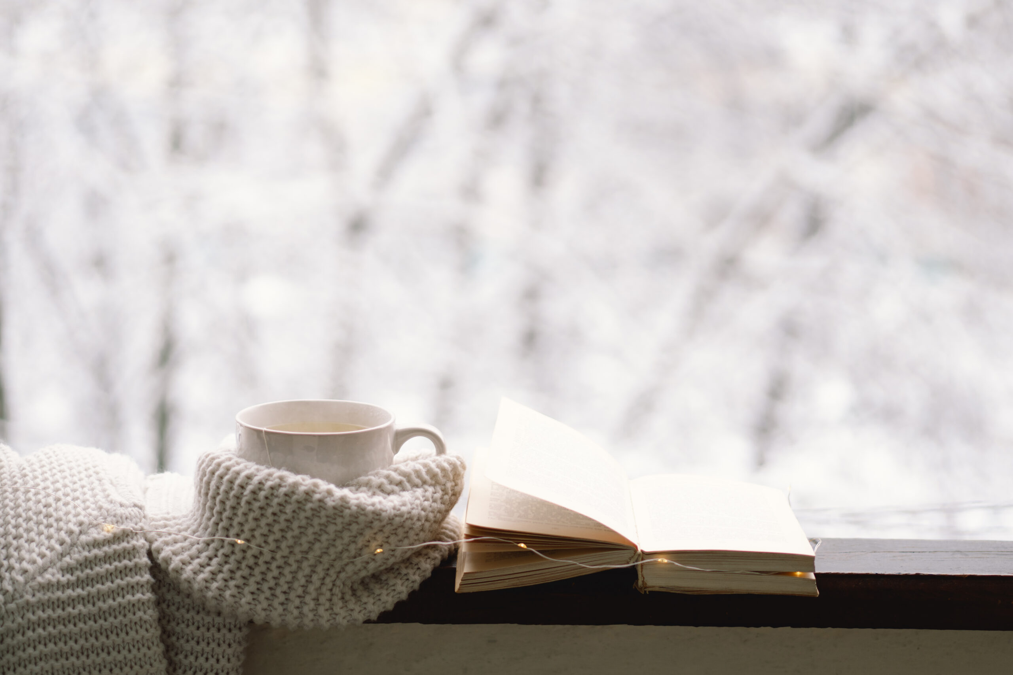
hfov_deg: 36.2
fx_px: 1548
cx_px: 506
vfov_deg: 24.6
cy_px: 338
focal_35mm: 55
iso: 125
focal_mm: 55
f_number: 1.8
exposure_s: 1/640
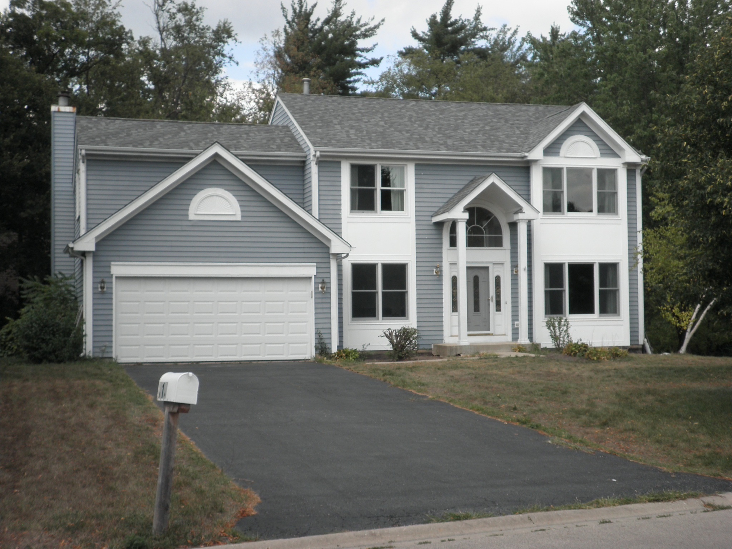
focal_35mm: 51
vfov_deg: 28.6
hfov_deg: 37.5
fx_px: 1078
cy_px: 274
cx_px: 366
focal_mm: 9
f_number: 3.8
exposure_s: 1/400
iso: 64
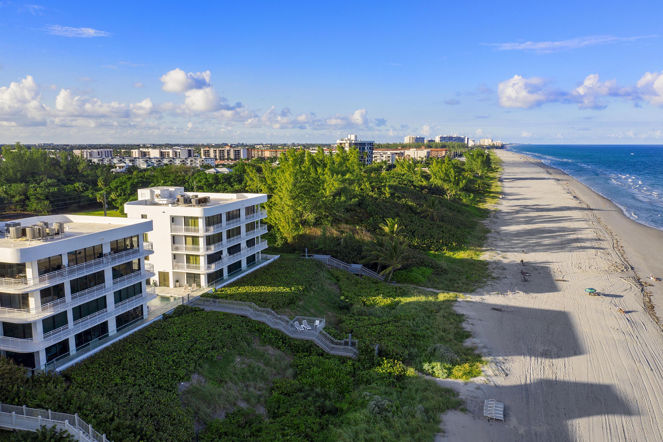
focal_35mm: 28
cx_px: 332
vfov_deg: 46.4
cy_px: 221
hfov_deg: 65.5
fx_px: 515
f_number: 5.6
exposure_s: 1/320
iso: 100
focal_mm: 10.26
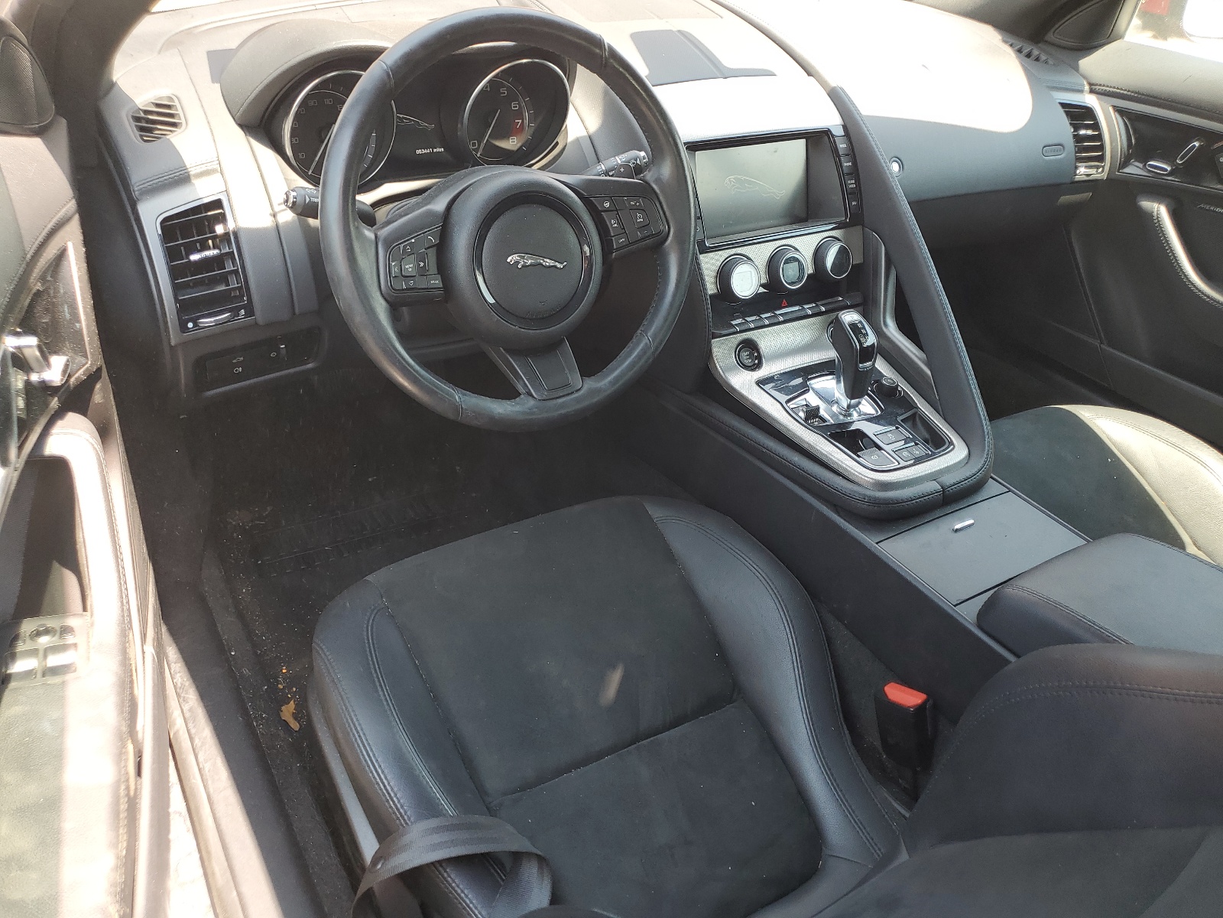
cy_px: 459
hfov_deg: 67.3
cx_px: 612
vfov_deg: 53.1
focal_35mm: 26
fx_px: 919
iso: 50
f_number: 1.5
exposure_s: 1/161
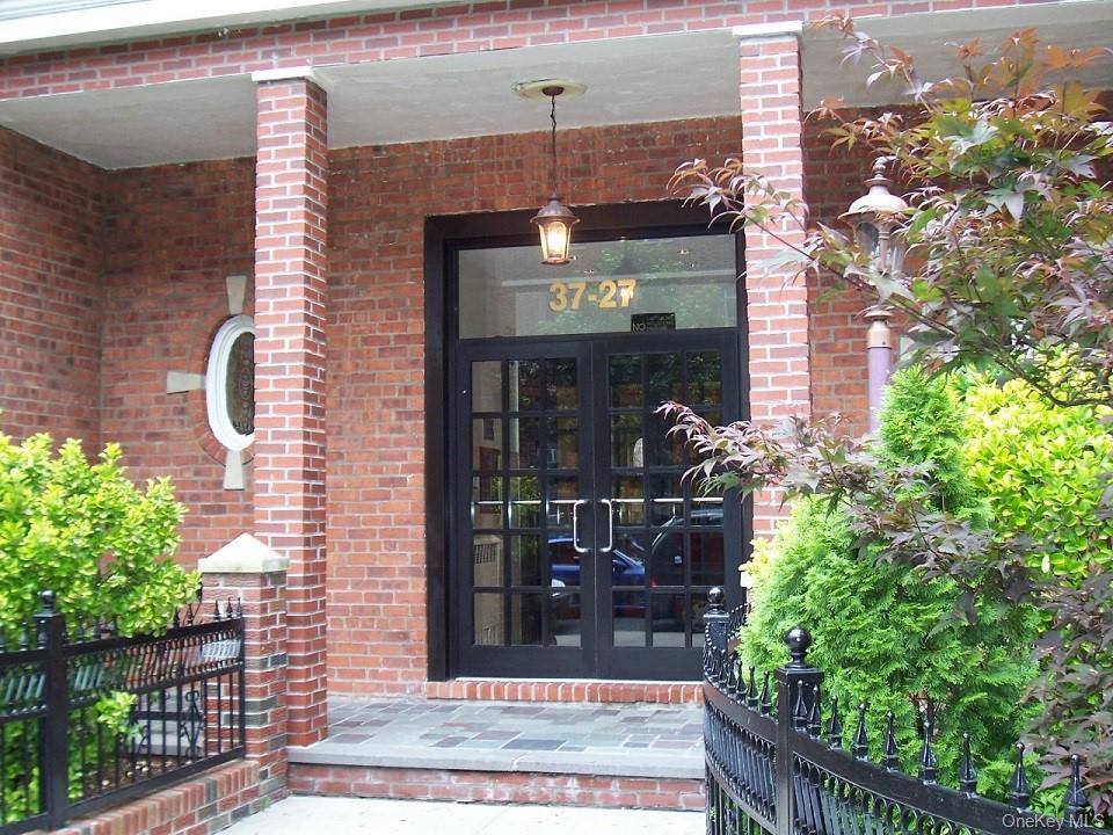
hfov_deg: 44.8
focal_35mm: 42
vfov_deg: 34.3
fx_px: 1350
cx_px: 556
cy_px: 418
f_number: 3
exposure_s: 1/90
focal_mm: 7
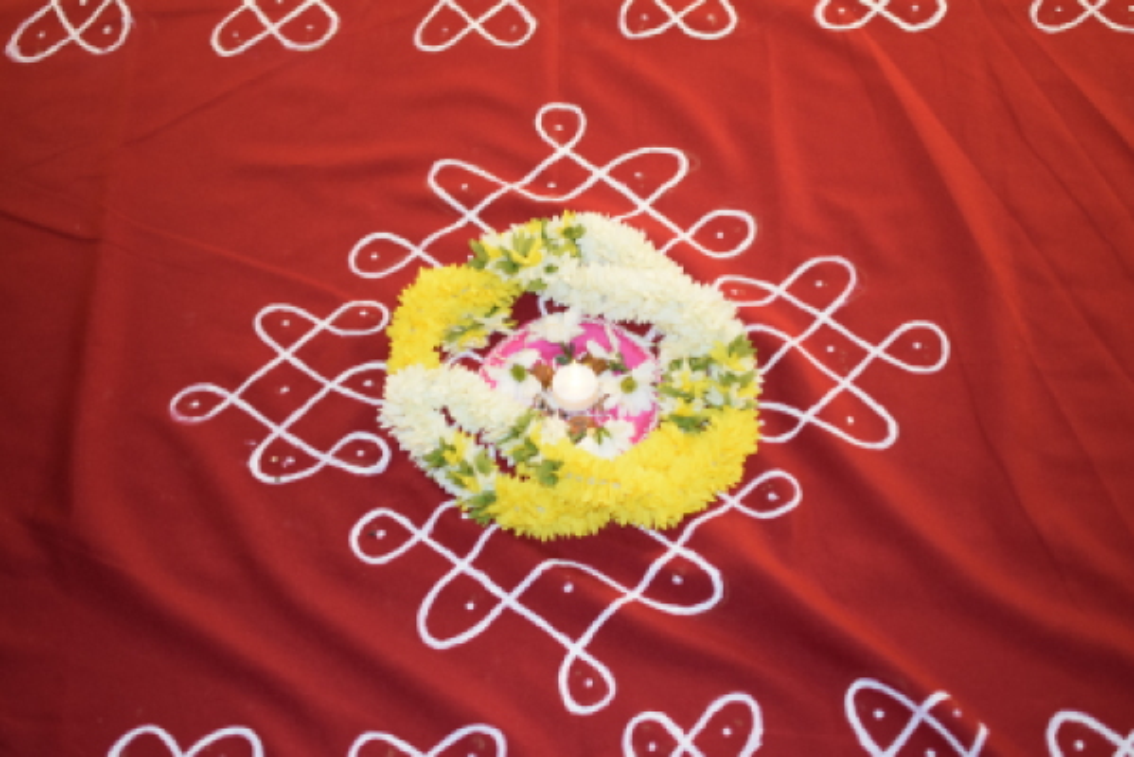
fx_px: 1654
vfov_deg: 25.8
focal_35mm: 52
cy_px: 378
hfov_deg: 37.8
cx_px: 567
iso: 560
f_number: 2.2
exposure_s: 1/60
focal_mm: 35
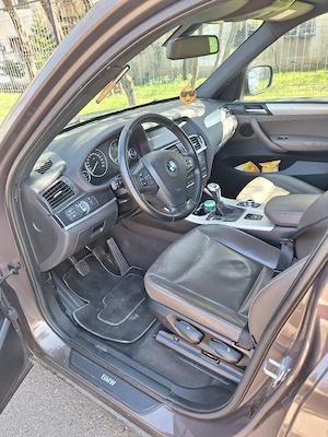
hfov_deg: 58.9
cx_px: 164
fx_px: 291
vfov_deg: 73.9
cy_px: 218
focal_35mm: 23
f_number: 1.8
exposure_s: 1/110
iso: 40
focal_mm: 5.54
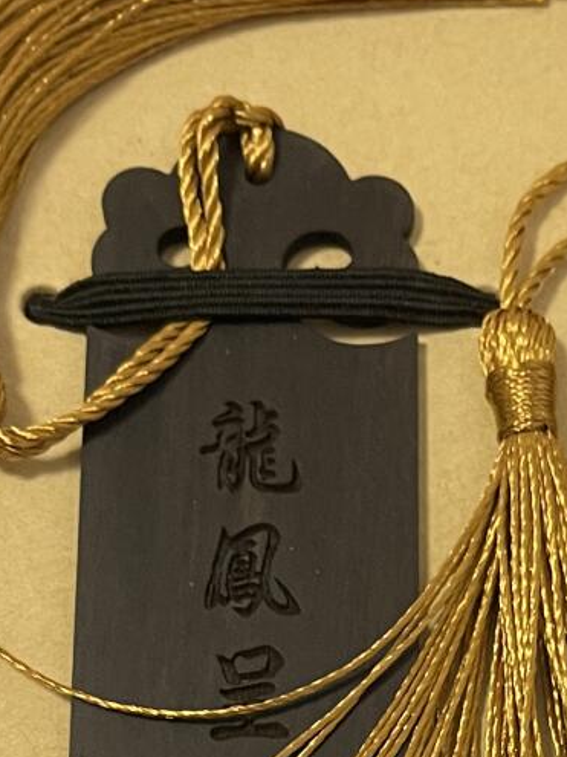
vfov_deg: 19.8
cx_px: 512
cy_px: 994
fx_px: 1988
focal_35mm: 91
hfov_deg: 16.0
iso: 250
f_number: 1.6
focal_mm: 5.1
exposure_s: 1/60
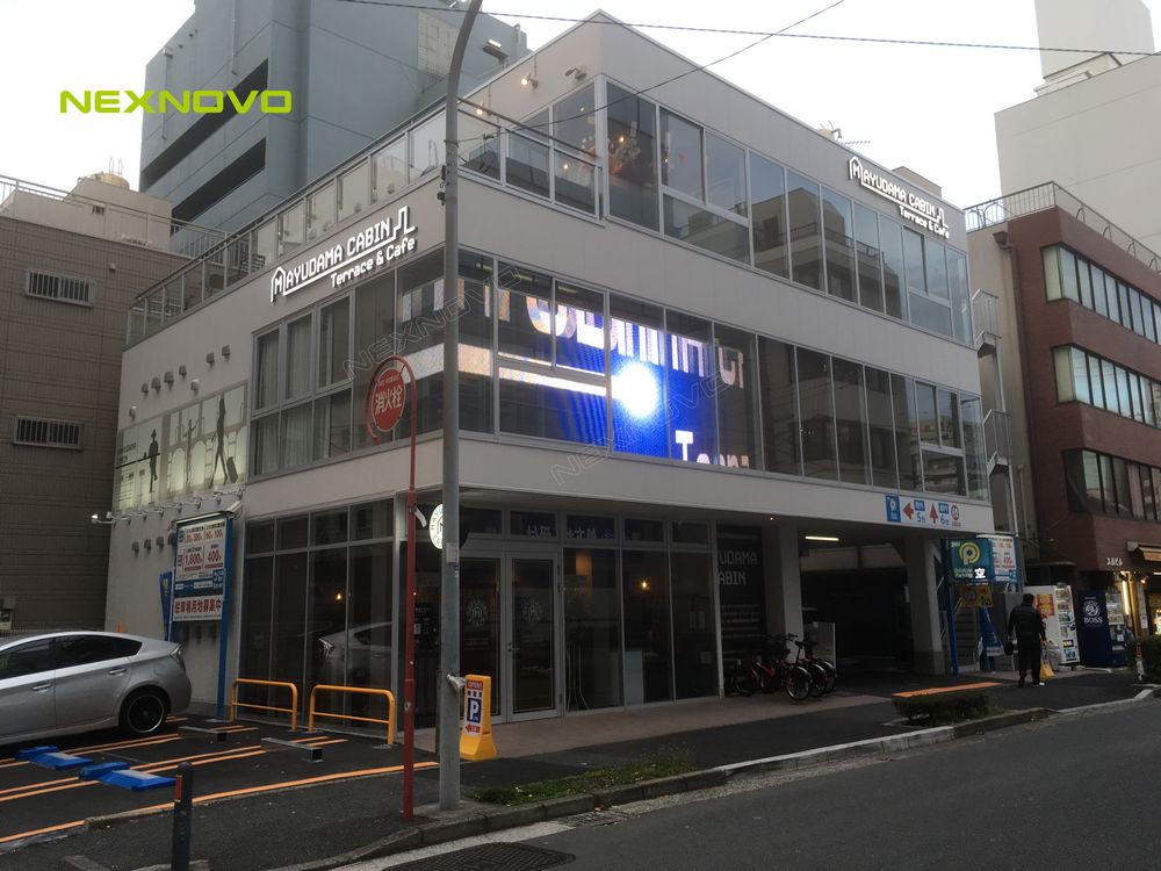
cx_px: 580
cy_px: 436
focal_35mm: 29
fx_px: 973
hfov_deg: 61.7
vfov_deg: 48.2
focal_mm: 4.2
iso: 25
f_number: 2.2
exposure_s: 1/120
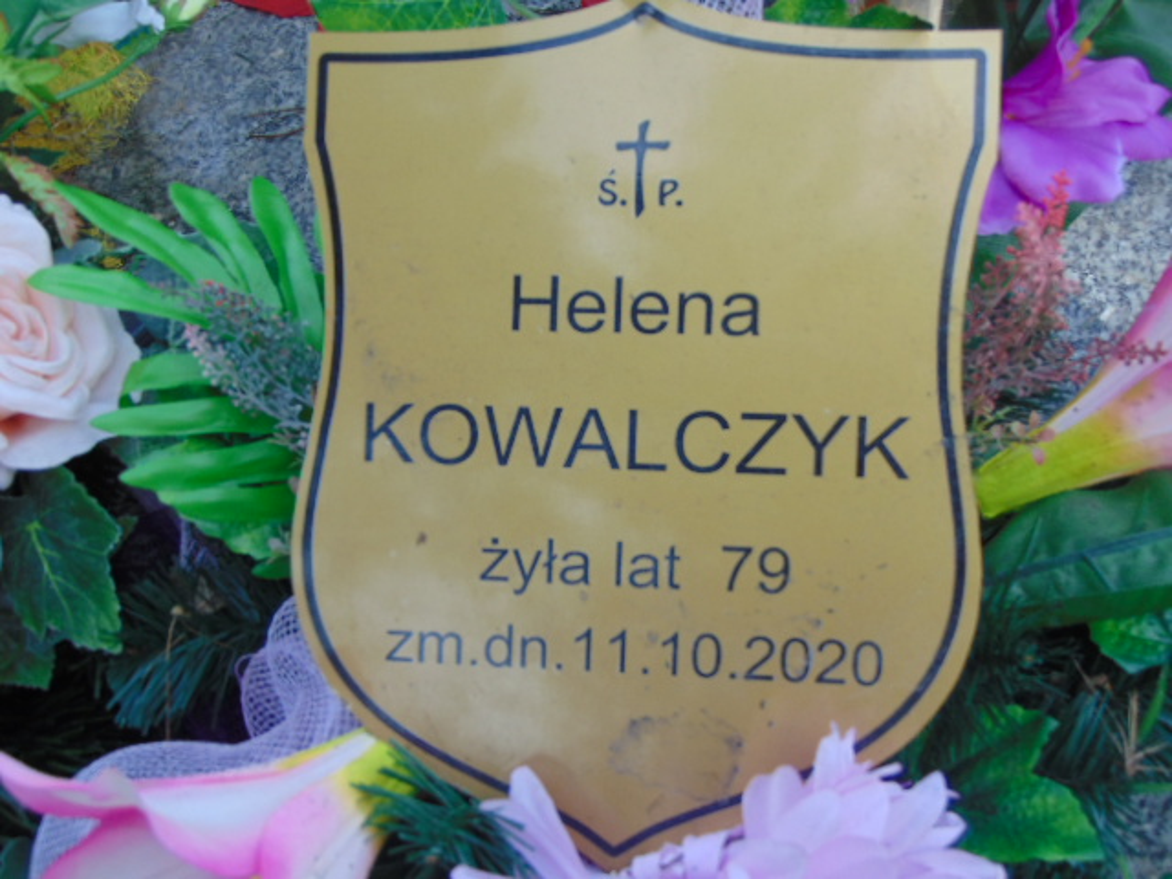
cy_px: 440
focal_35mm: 42
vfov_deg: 34.3
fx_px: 1422
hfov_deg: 44.8
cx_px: 586
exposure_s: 1/320
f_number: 3.3
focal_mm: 7.6
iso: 80
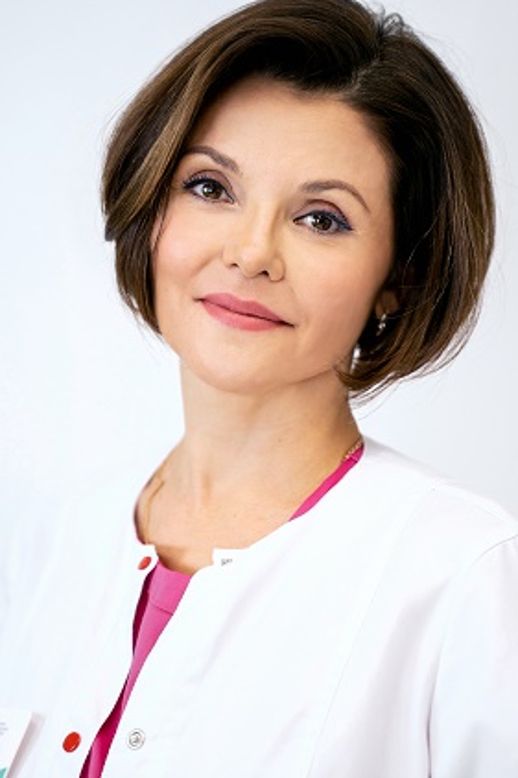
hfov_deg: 17.0
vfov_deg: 25.4
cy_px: 389
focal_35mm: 80
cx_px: 275
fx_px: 1728
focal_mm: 75
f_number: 3.2
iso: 320
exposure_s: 1/125
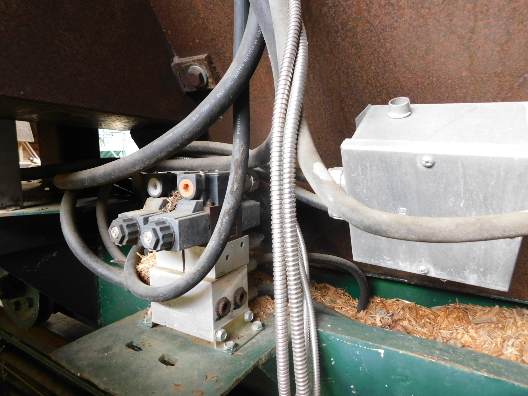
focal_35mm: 23
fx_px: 351
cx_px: 264
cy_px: 198
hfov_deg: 73.9
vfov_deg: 58.9
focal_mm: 4
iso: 280
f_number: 3
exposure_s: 1/30
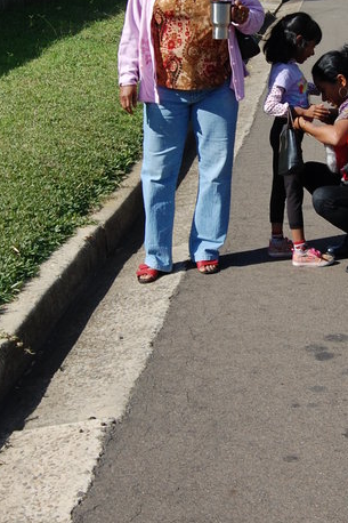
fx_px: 1119
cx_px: 274
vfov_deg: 26.1
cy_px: 167
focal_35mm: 77
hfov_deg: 17.5
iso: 200
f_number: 9
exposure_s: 1/320
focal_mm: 23
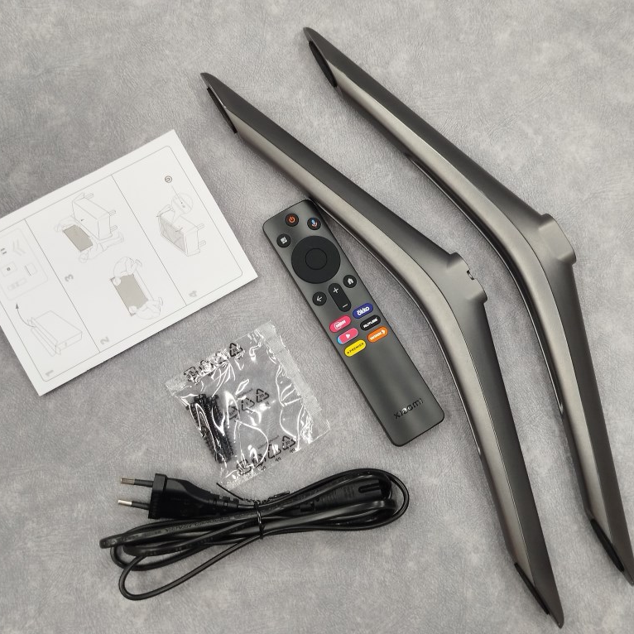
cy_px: 317
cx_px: 333
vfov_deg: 42.8
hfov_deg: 42.8
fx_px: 808
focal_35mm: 39
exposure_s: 1/33
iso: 125
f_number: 1.7
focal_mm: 5.31
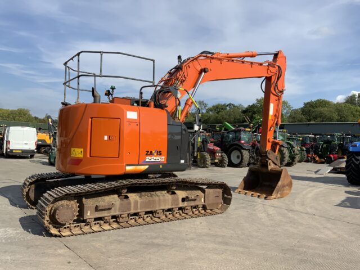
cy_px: 135
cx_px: 180
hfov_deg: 61.7
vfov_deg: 48.2
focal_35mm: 29
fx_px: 302
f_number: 1.8
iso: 16
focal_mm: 3
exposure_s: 1/2427
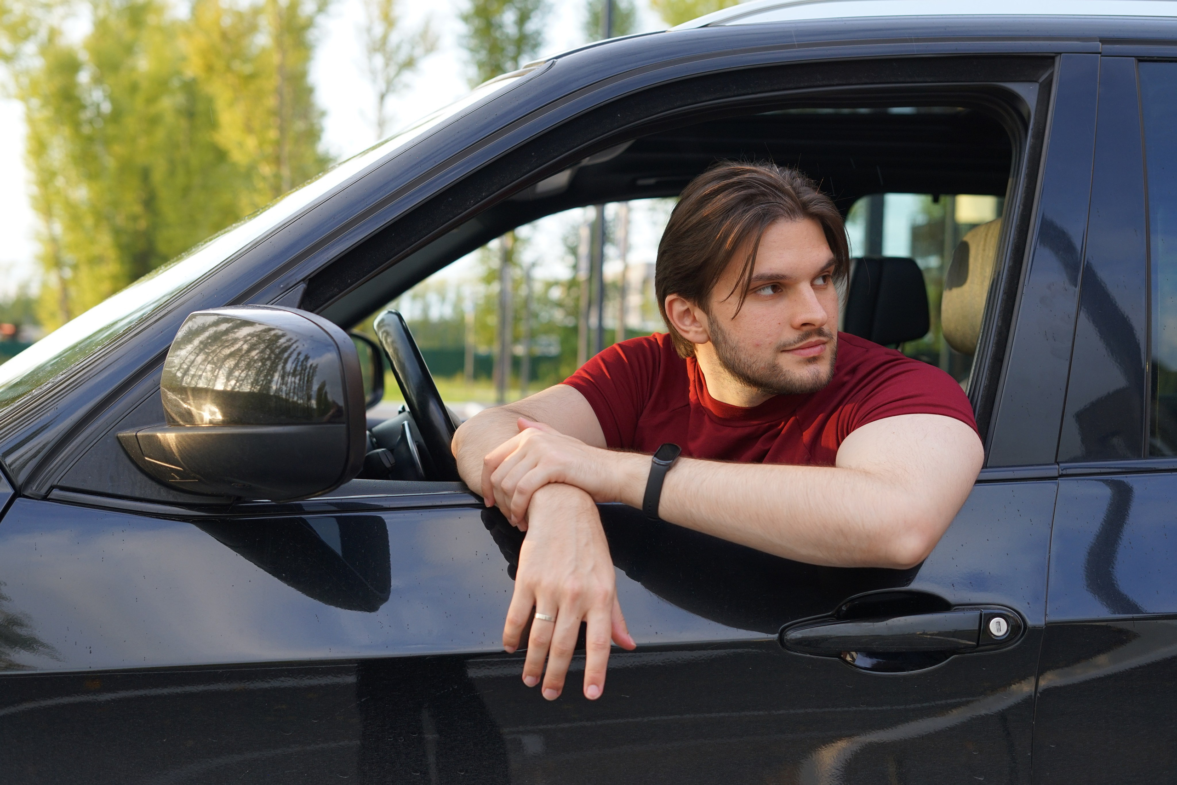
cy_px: 392
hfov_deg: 39.6
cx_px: 588
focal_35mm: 50
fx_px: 1635
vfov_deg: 27.0
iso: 400
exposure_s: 1/160
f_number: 4
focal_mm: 50
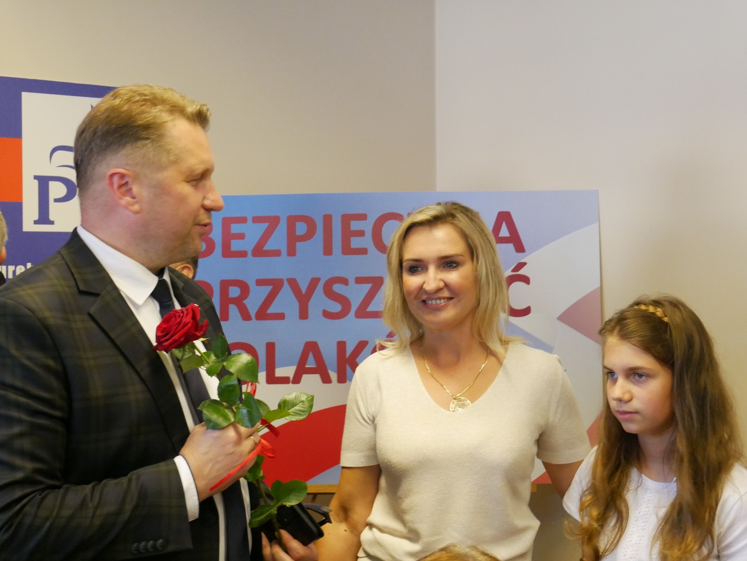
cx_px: 374
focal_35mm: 54
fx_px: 1166
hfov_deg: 35.5
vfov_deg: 27.1
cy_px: 280
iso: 3200
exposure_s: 1/60
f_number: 5.3
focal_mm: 27
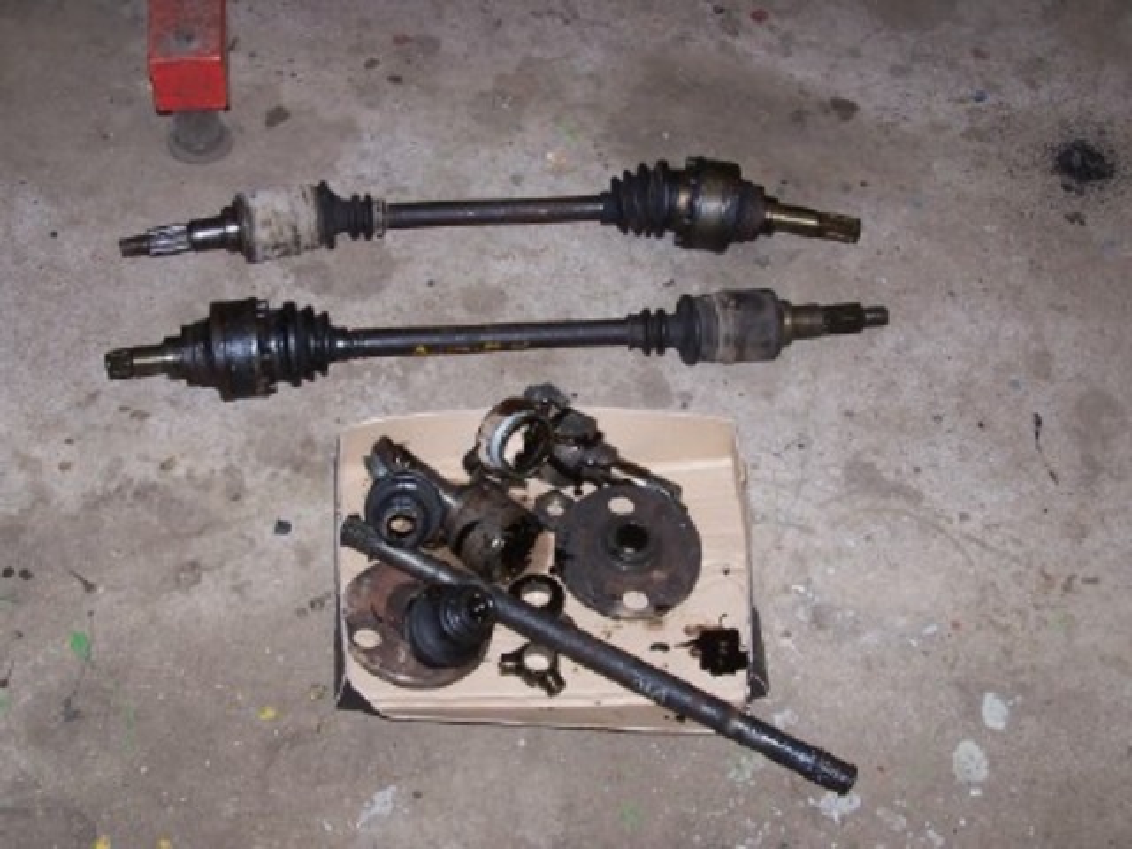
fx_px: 1668
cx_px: 566
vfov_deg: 28.6
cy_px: 424
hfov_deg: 37.5
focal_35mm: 51
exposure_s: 1/60
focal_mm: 8.5
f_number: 3.2
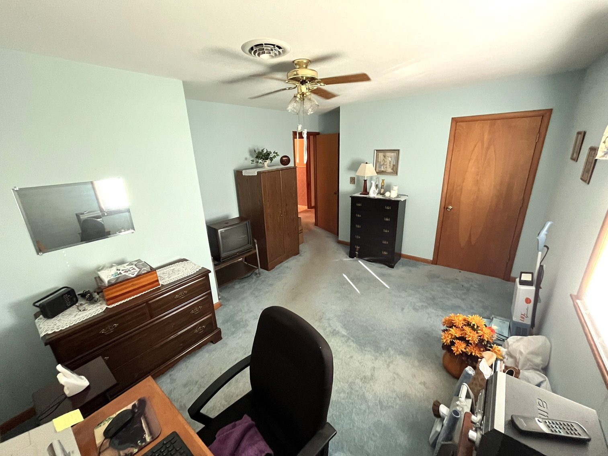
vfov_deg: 85.7
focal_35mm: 14
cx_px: 304
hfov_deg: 102.1
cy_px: 228
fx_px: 246
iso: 500
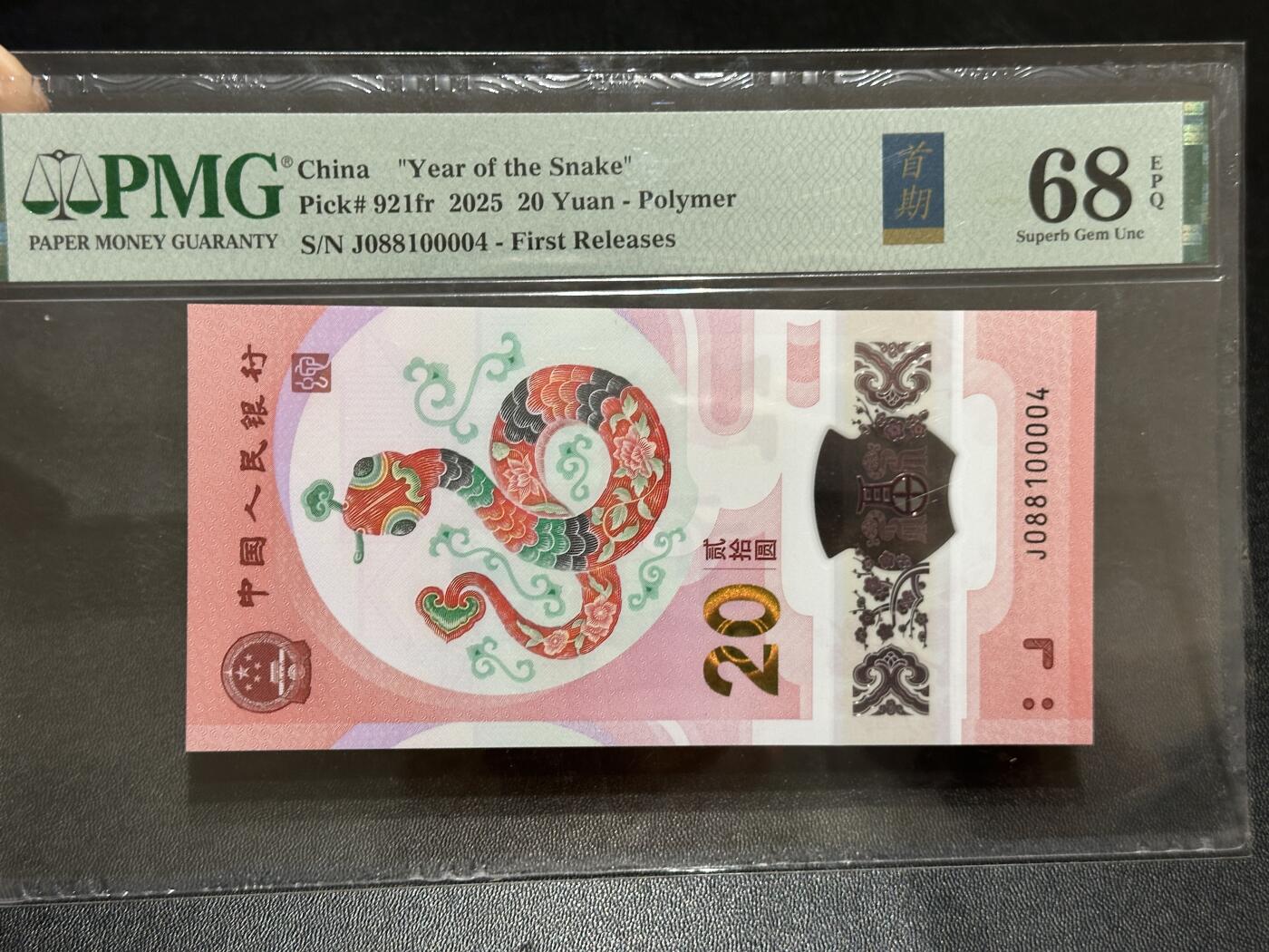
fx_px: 1760
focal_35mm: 48
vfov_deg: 30.3
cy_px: 476
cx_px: 634
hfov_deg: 39.7
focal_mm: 6.86
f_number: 1.78
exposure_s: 1/50
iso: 125
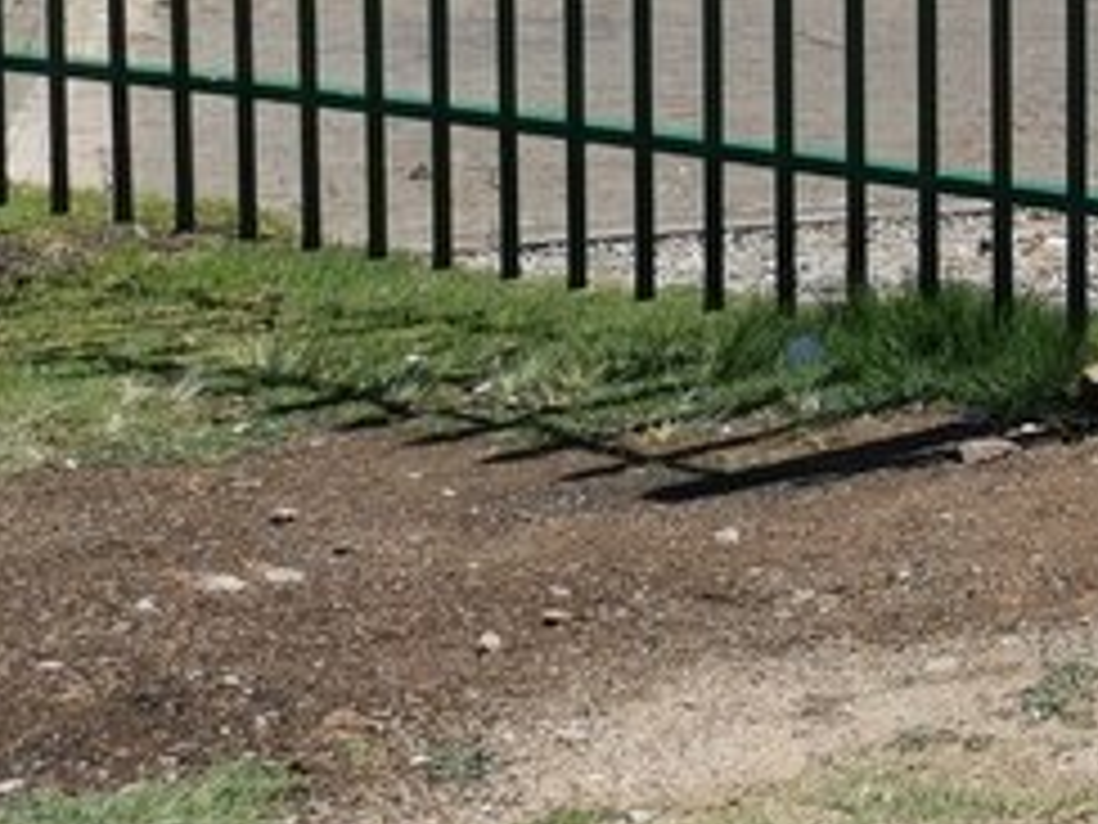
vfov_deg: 10.4
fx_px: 4219
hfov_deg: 12.8
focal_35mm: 133
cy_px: -693
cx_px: 2264
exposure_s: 1/2506
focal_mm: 5.58
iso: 50
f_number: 1.8
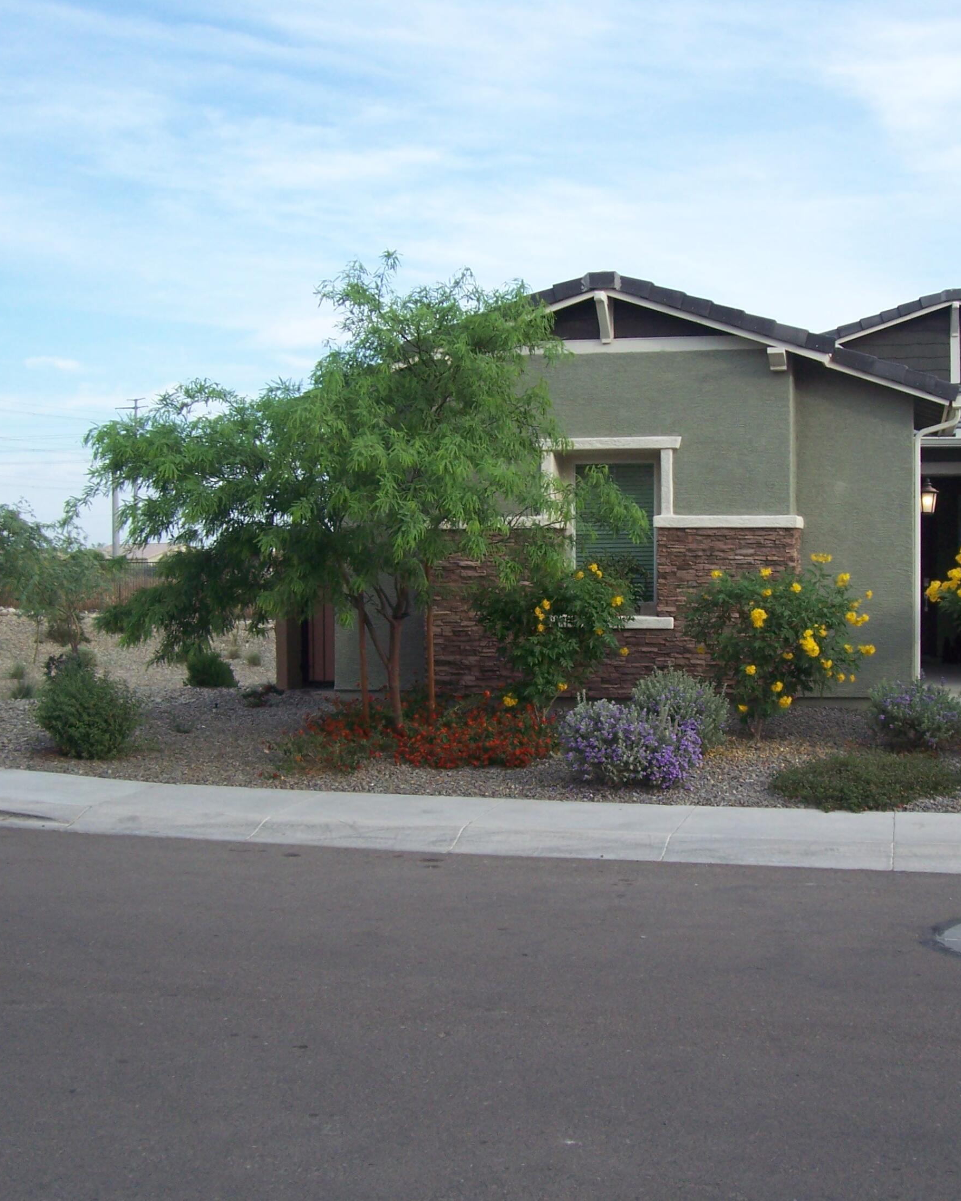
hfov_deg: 33.3
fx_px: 1600
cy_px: 610
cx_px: 572
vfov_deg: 41.2
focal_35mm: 45
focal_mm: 5.6
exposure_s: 1/500
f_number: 2.7
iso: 80
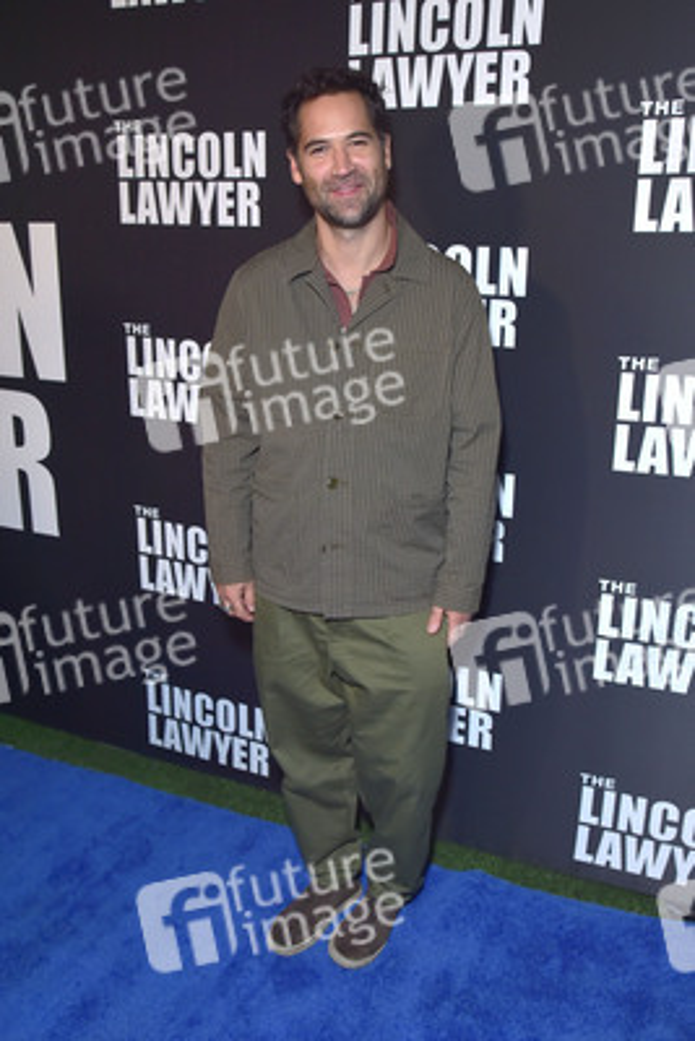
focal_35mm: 28
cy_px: 520
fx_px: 810
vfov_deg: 65.5
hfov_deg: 46.4
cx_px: 348
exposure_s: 1/200
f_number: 6.3
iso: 800
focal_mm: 28
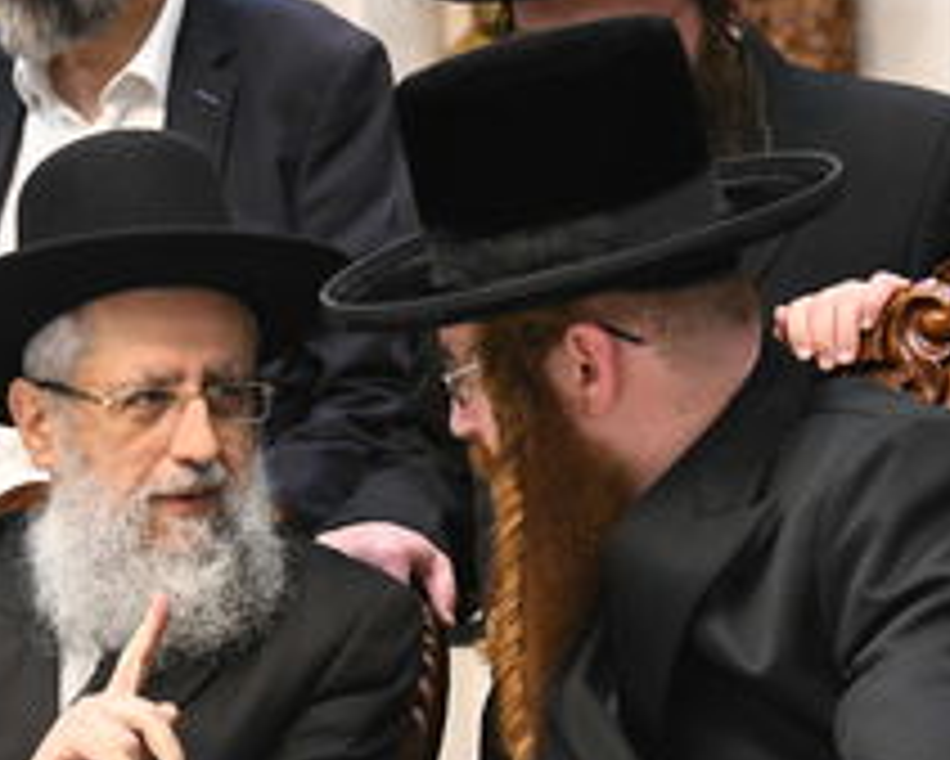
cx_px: 347
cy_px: 436
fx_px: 5007
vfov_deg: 8.7
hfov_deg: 10.8
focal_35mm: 178
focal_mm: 100
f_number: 5.6
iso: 3200
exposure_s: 1/100
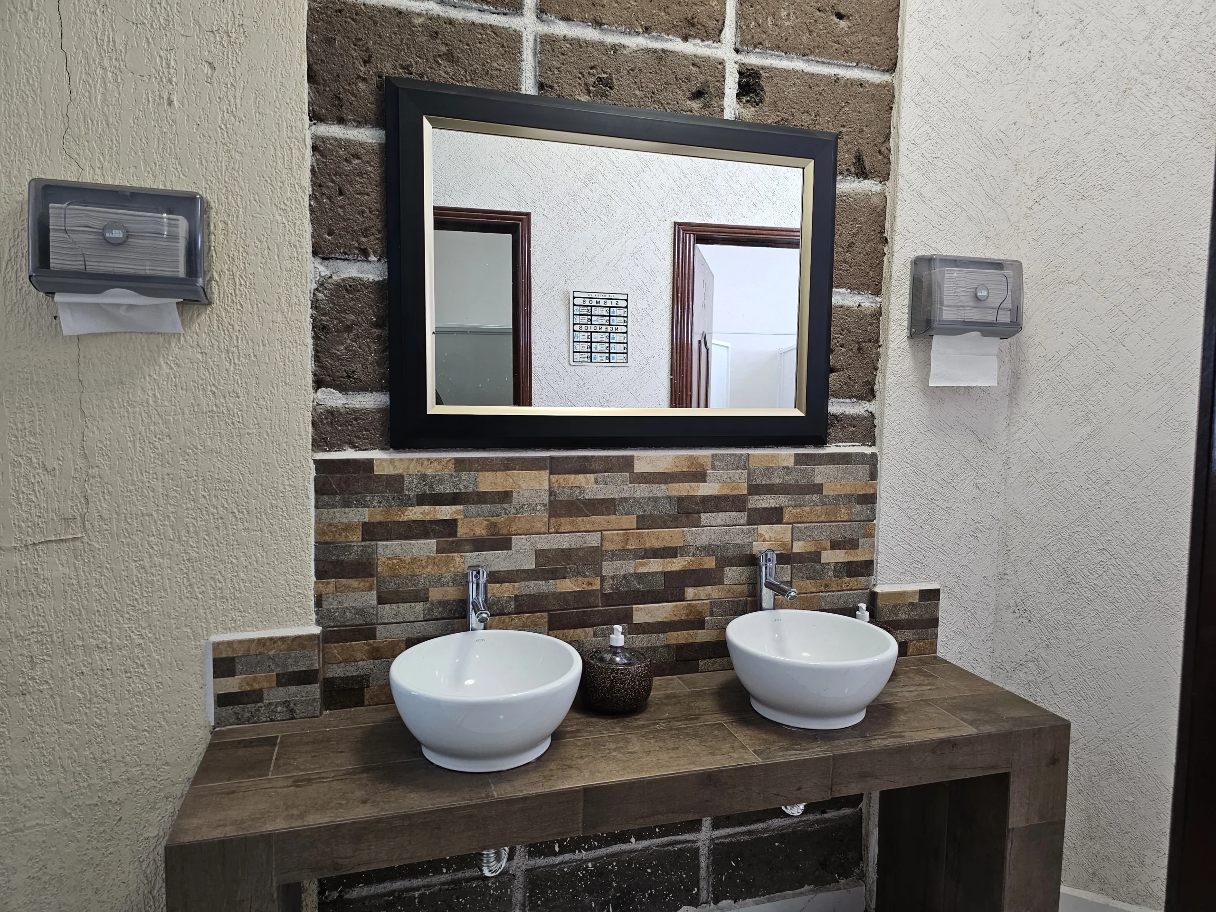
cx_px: 608
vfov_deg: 58.9
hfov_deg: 73.9
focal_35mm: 23
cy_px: 456
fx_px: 808
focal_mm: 6.3
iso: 320
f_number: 1.7
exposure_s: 1/120
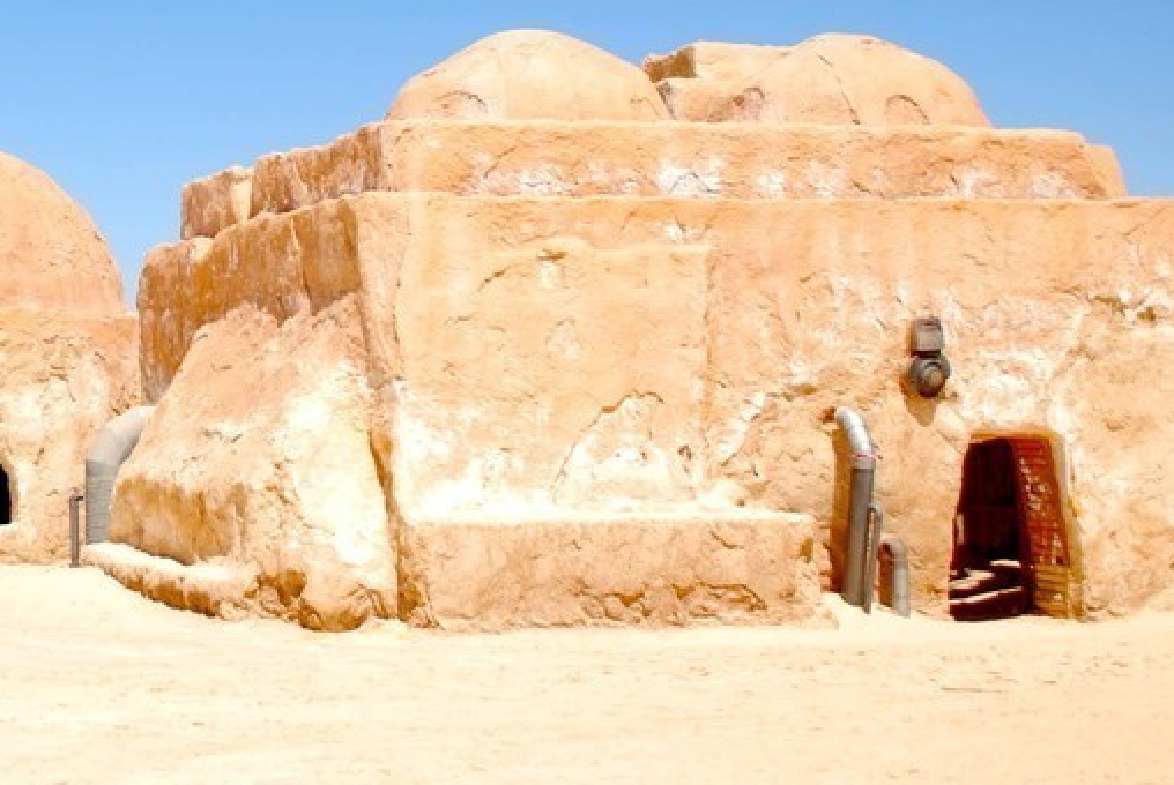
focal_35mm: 85
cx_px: -53
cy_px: 209
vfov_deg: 16.0
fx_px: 2775
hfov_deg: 22.8
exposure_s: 1/800
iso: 100
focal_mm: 24
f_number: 4
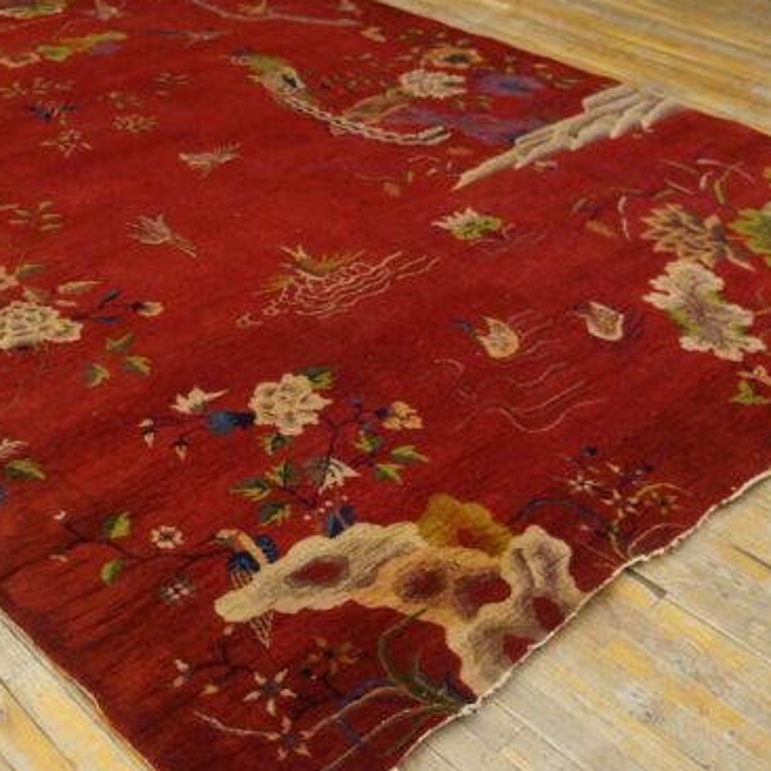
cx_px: 286
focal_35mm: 44
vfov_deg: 38.6
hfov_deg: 38.3
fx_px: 1101
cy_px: 388
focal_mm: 21
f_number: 4
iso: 3200
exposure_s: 1/160
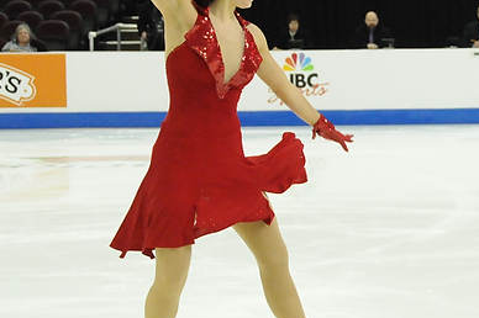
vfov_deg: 10.5
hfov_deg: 15.5
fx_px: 1728
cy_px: 141
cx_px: 484
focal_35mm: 130
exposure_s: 1/640
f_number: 5.6
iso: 3200
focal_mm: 42
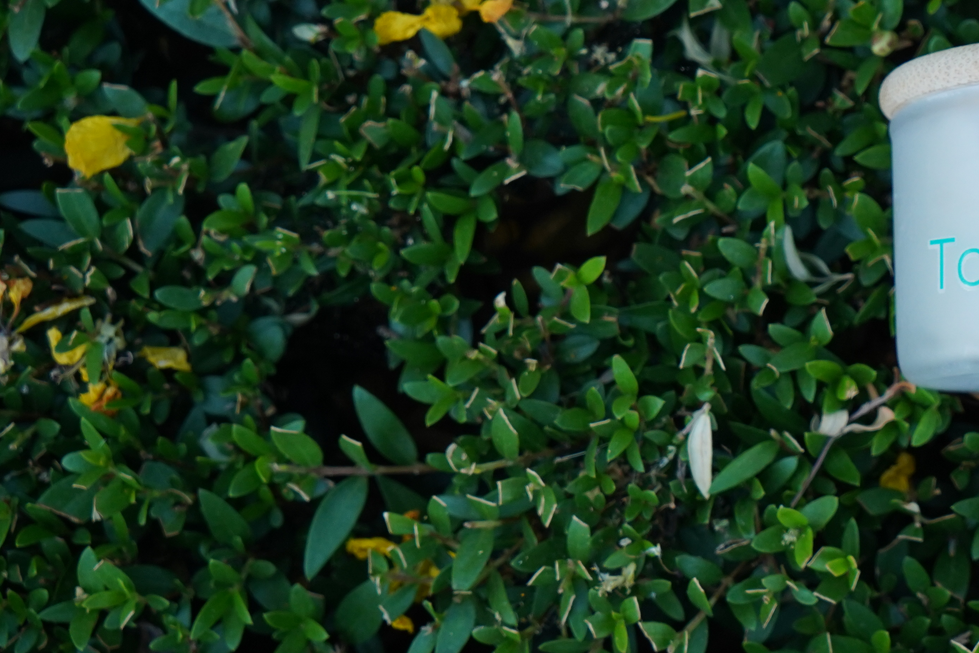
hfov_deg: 21.7
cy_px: 259
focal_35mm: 89
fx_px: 2420
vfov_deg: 15.3
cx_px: 1060
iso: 1250
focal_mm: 41
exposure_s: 1/100
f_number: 9
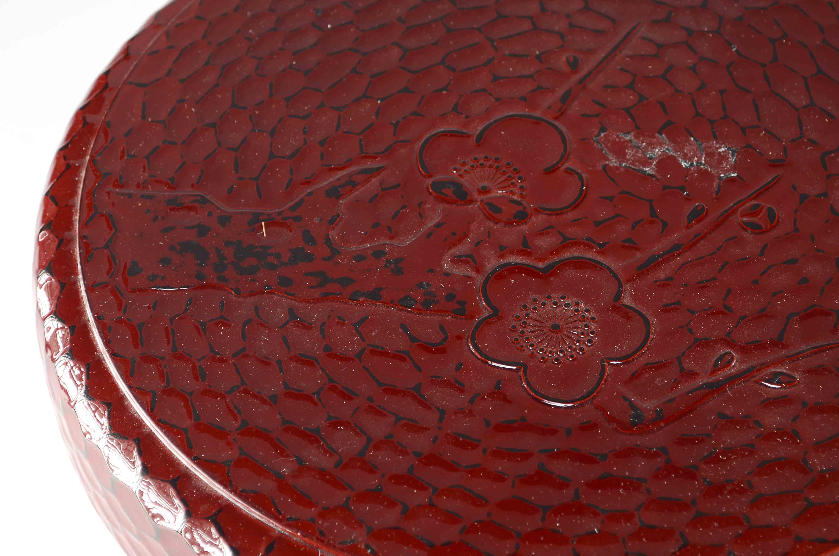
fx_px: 2093
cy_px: 258
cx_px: 425
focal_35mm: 90
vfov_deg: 15.1
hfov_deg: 22.7
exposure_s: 1/80
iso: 100
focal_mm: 52
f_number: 8
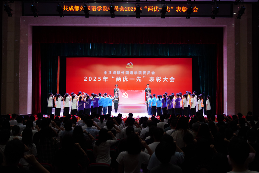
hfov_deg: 54.4
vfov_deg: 37.9
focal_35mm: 35
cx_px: 130
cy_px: 86
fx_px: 252
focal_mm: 35
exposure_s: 1/125
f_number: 2.8
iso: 800
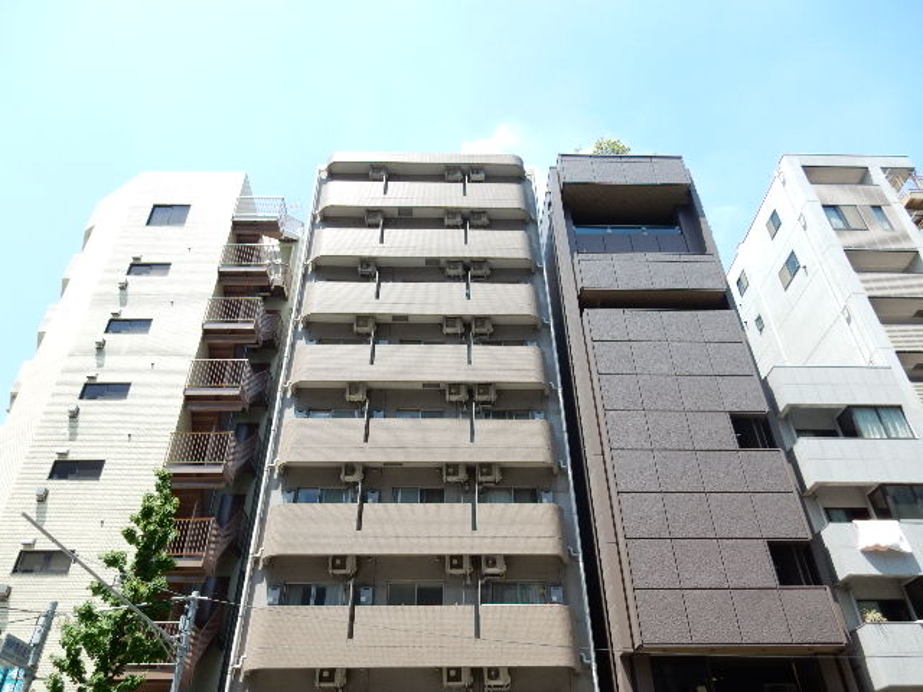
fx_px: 667
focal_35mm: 25
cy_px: 346
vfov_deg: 54.9
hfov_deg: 69.4
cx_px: 462
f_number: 3.7
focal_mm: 4.5
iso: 125
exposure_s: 1/400
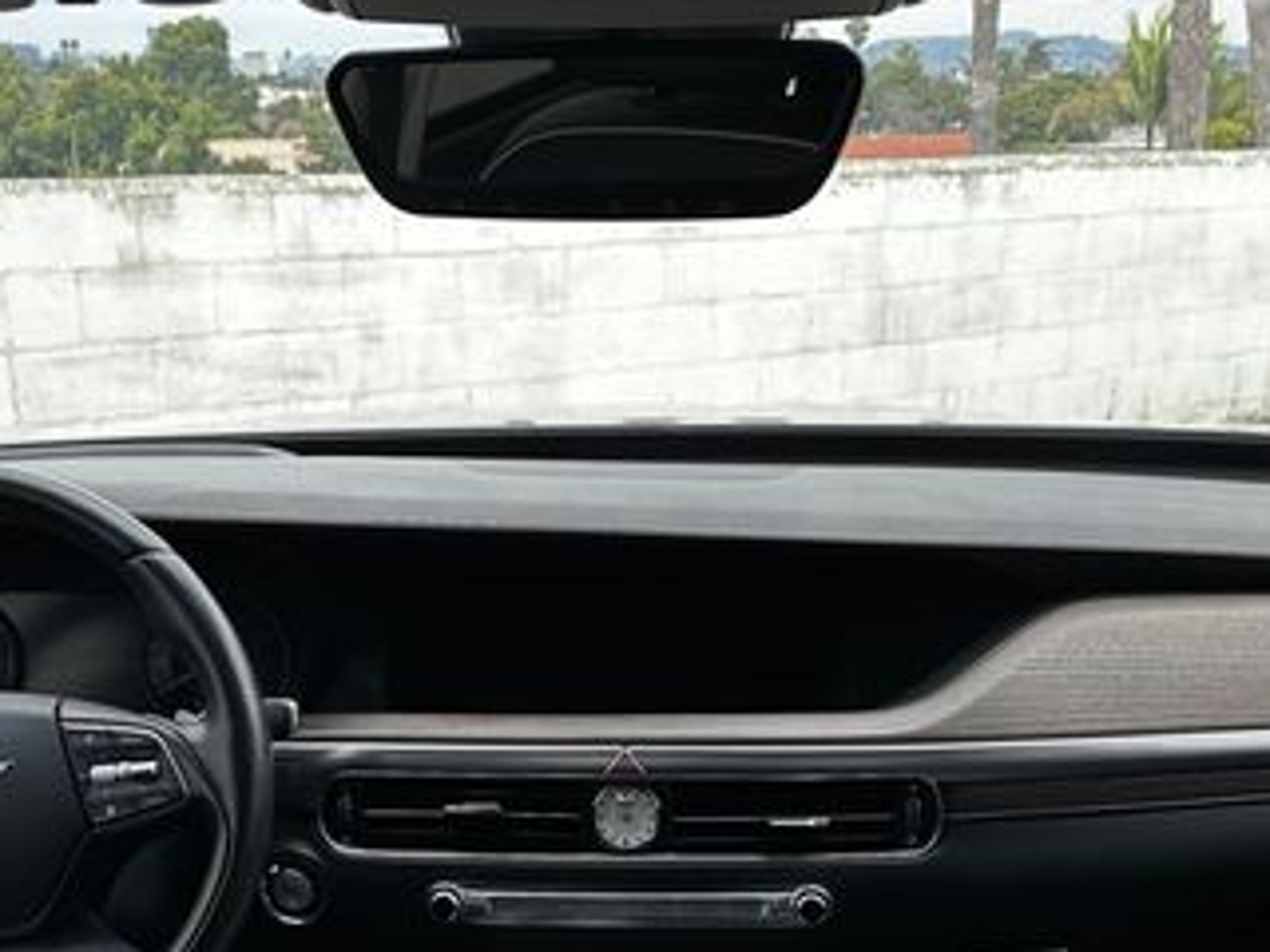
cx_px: 623
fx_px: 1761
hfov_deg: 39.7
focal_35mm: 48
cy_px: 801
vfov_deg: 29.4
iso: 80
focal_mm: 6.86
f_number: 1.78
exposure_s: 1/429
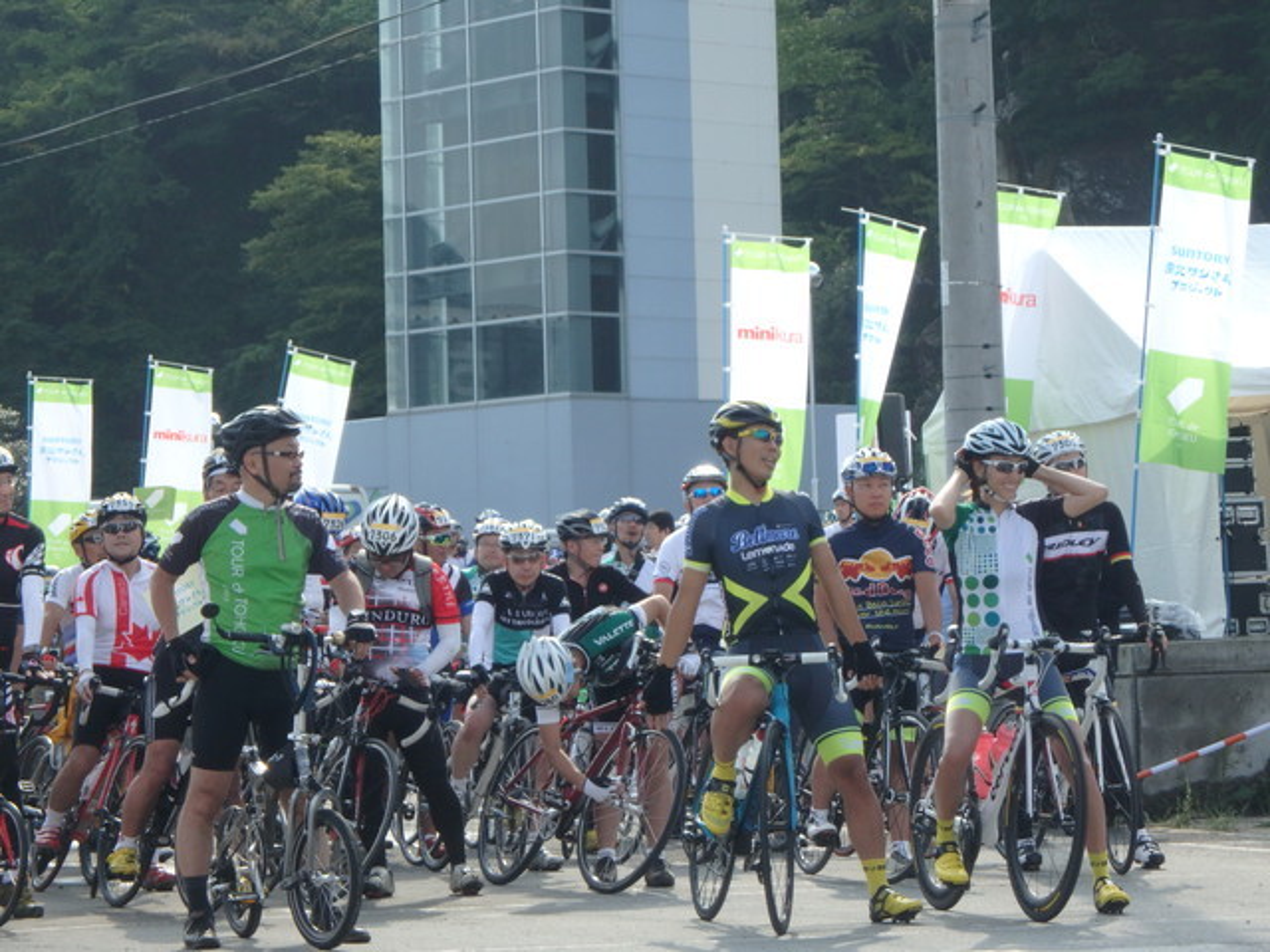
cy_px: 476
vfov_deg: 14.1
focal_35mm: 105
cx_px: 635
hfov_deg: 18.7
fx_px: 3852
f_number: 5.7
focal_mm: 18.7
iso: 125
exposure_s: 1/320
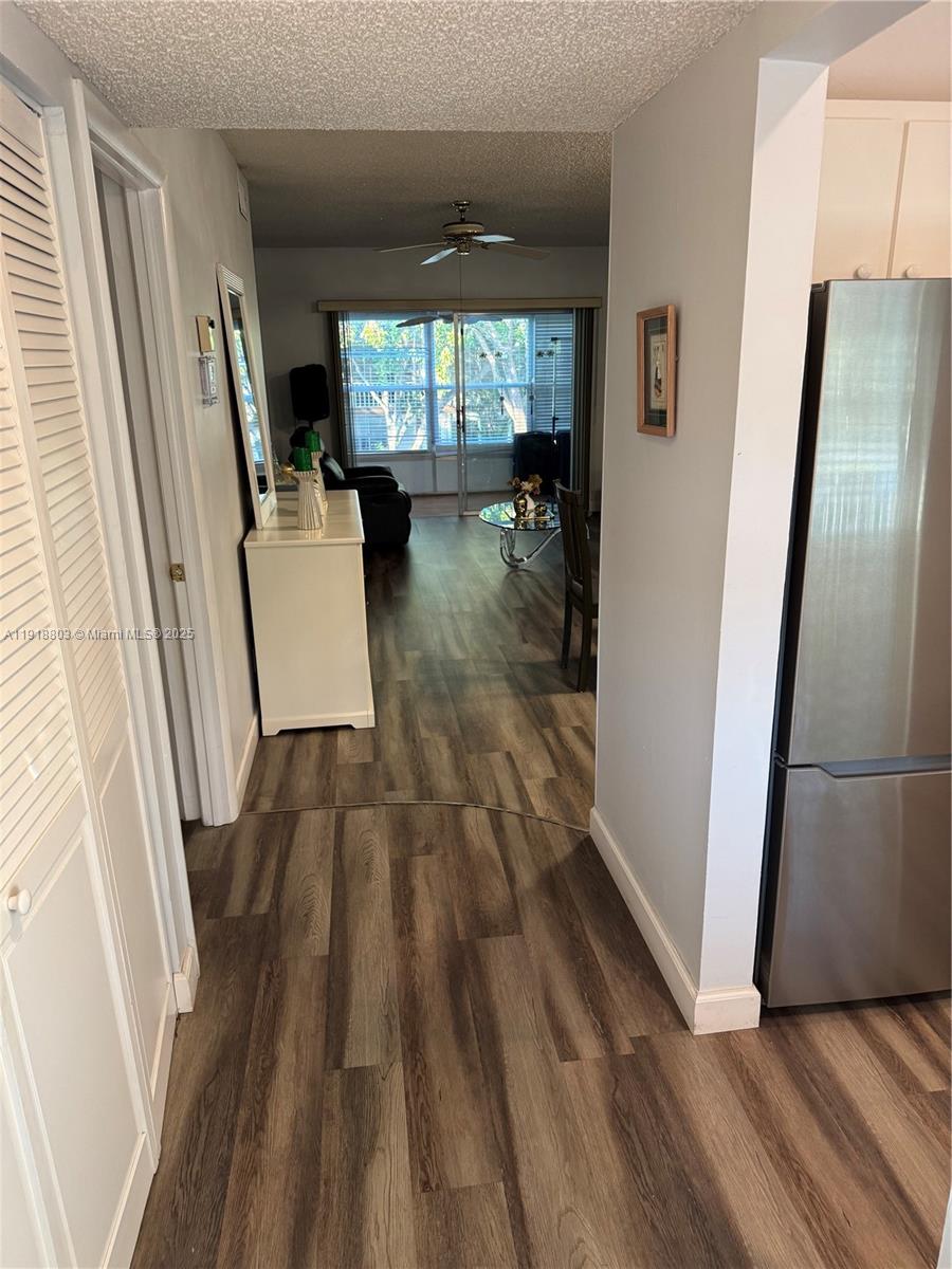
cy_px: 634
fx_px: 880
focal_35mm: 24
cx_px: 476
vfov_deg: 71.6
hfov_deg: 56.8
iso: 250
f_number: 1.78
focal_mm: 6.76
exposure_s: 1/60
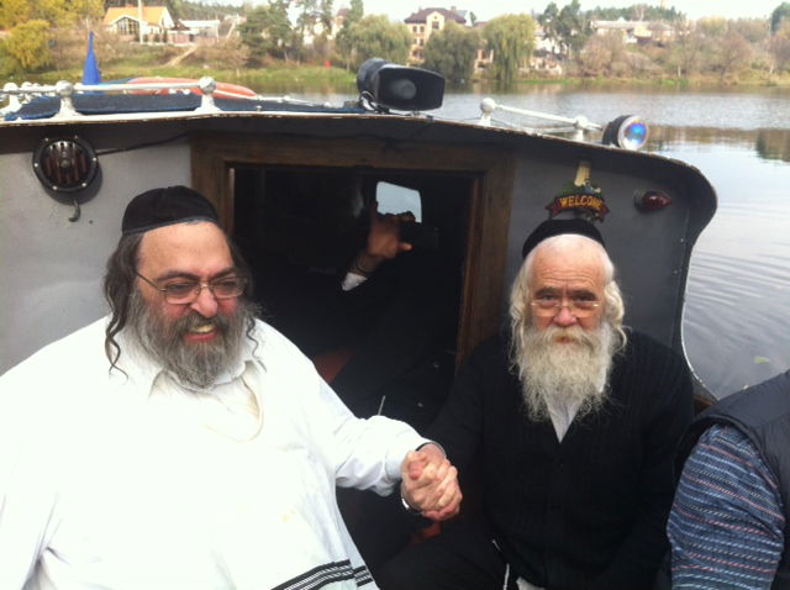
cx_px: 395
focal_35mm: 35
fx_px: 798
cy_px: 295
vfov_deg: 40.6
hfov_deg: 52.7
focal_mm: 3.85
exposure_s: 1/318
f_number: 2.8
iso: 80
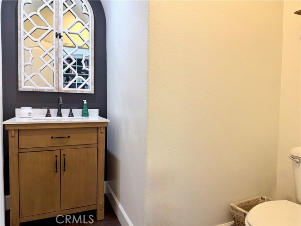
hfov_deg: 71.6
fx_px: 209
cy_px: 113
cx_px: 150
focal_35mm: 24
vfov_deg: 56.8
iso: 200
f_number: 1.78
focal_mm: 6.76
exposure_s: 1/120
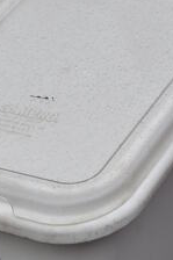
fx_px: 1105
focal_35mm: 153
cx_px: -7
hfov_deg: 8.9
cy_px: 356
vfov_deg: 12.9
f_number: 5.6
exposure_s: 1/250
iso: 200
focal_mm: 25
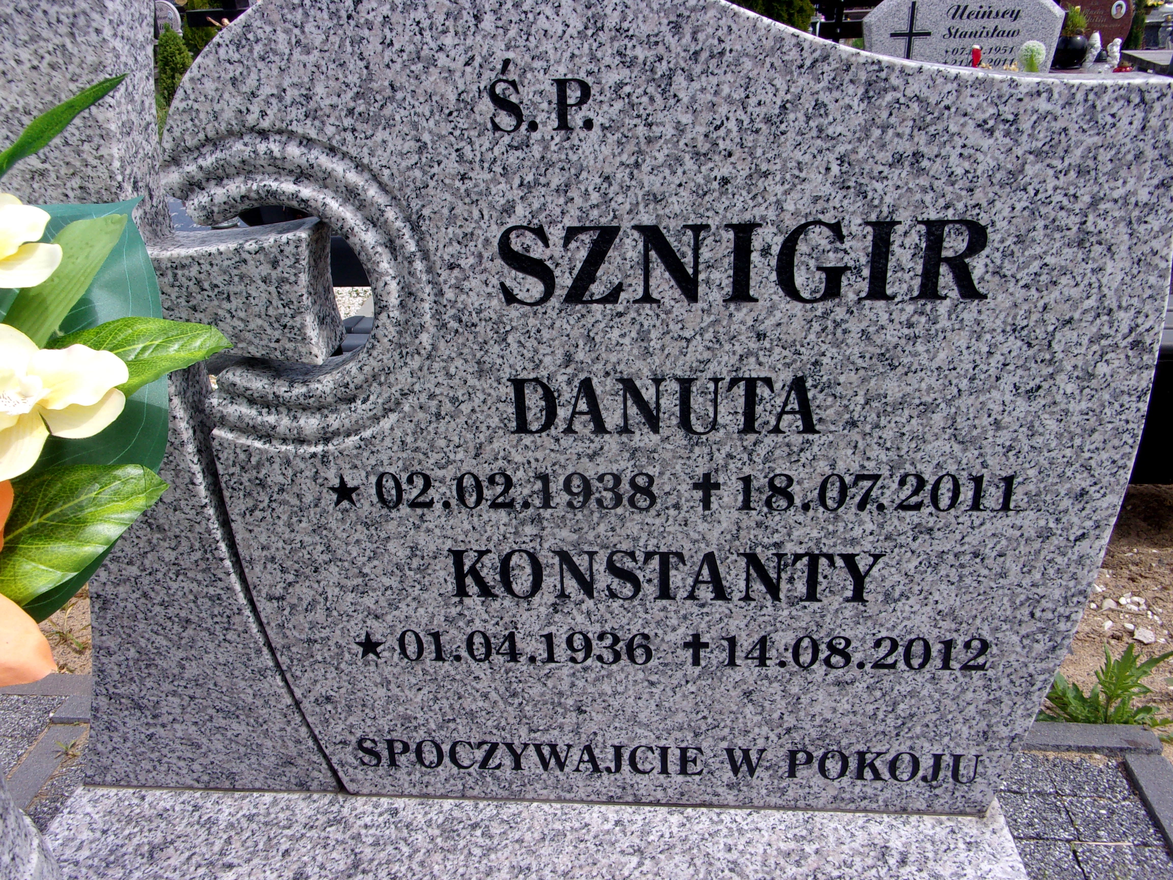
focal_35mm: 28
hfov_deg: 63.4
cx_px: 586
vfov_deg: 49.7
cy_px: 440
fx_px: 949
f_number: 10.8
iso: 80
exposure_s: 1/75
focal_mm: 5.1
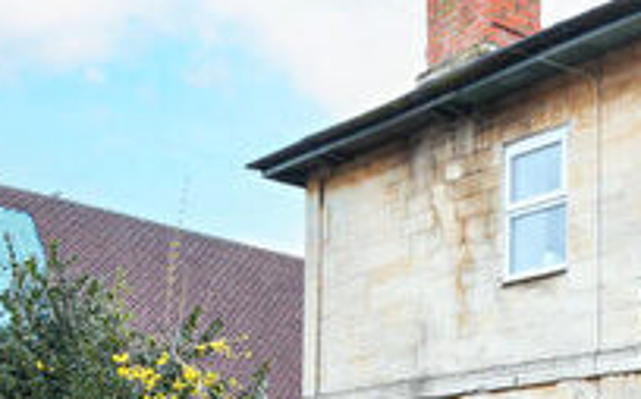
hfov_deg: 25.4
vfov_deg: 21.8
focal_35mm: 56
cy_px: 445
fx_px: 977
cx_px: 1002
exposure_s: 1/80
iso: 400
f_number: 6.3
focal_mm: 16
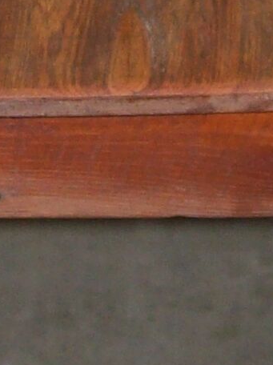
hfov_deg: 6.6
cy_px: -130
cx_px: -37
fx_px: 2370
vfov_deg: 8.7
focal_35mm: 225
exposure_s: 1/64
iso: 80
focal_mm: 6
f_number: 2.7
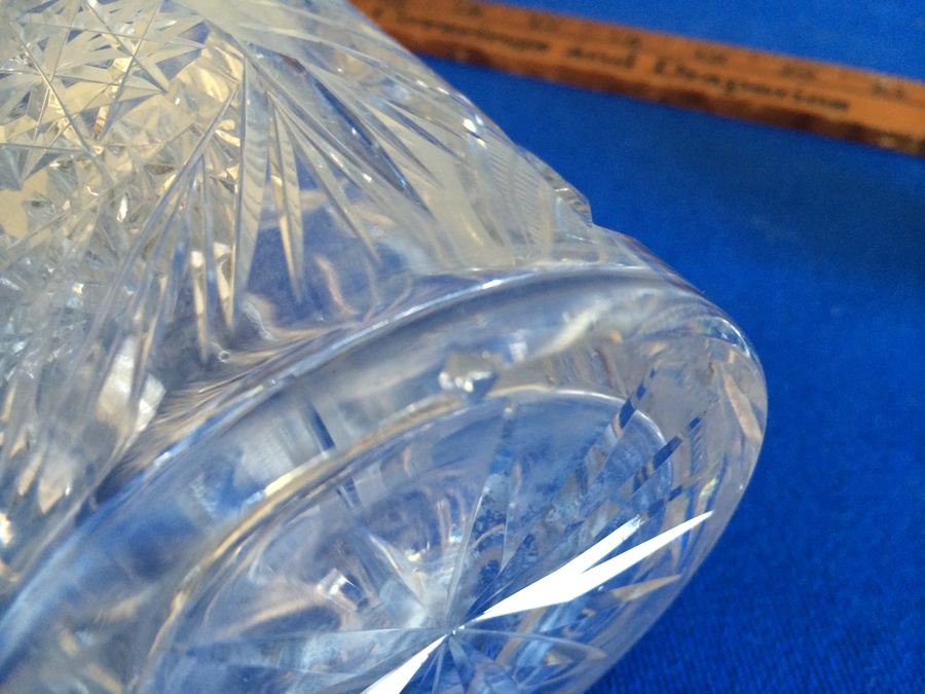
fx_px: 802
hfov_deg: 60.0
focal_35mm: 30
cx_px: 462
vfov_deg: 46.8
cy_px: 347
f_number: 2.2
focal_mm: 4.12
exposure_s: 1/30
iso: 100
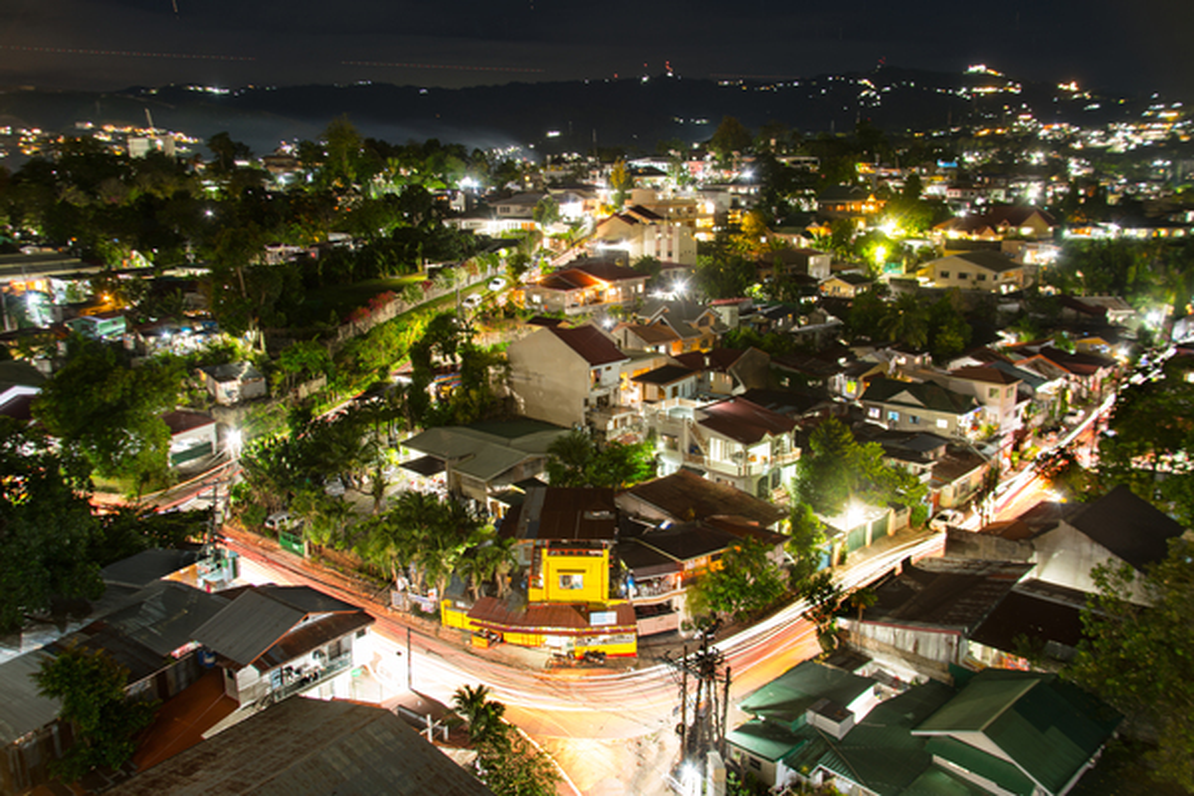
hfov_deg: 65.5
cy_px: 398
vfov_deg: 46.4
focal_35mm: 28
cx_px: 597
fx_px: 929
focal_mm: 28
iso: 50
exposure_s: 30
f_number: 5
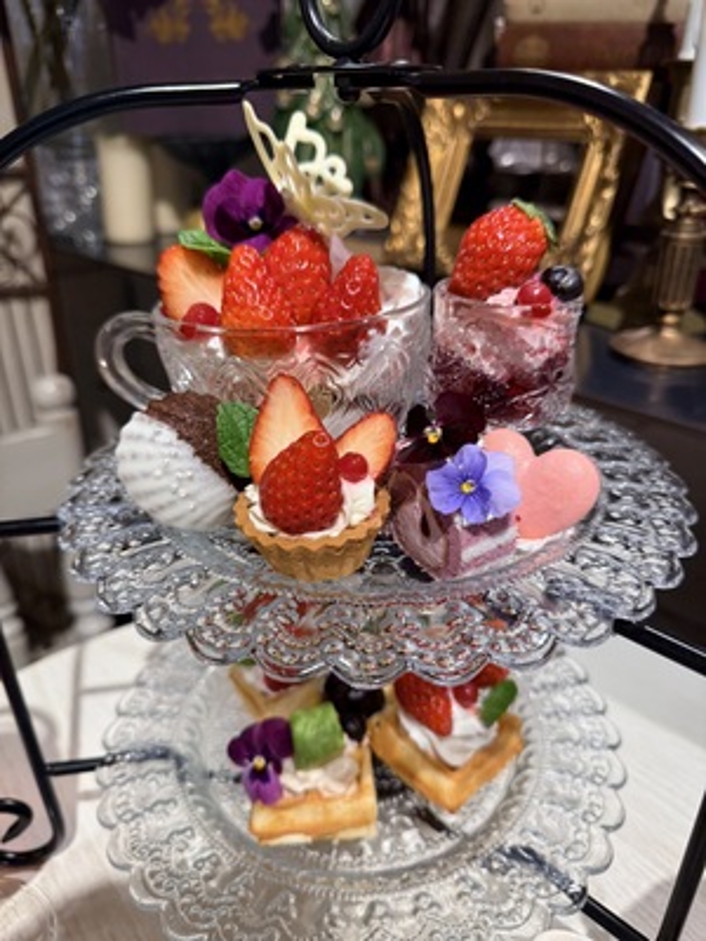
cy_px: 470
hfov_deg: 56.8
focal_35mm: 24
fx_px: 653
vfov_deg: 71.6
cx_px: 353
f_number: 1.78
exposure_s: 1/120
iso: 160
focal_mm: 6.76
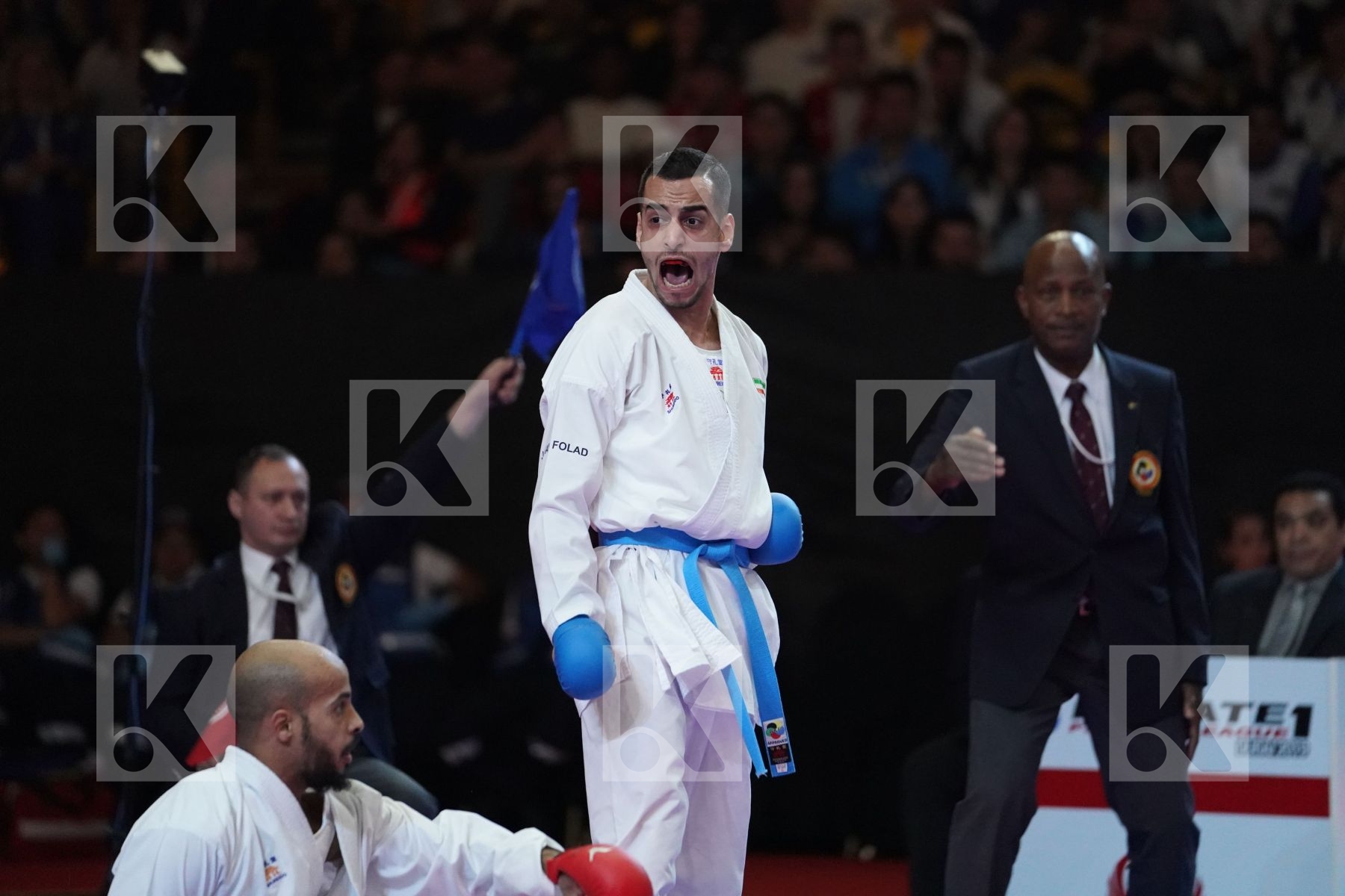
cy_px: 448
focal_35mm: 200
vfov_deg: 6.9
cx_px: 672
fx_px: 7472
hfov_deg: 10.3
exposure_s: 1/1000
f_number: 2.8
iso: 6400
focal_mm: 200
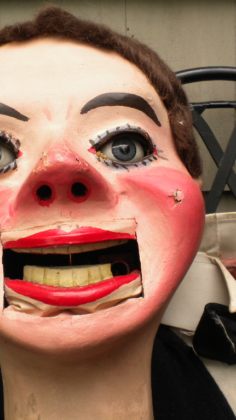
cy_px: 210
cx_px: 82
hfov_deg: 23.4
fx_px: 567
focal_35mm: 51
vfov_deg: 40.6
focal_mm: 6.3
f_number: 4.6
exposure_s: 1/136
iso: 80
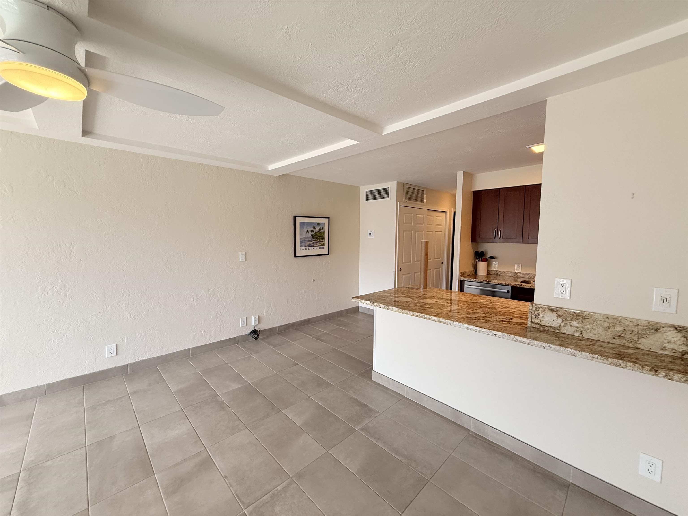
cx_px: 344
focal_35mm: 14
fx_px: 278
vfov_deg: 85.7
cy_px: 258
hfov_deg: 102.1
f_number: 2.2
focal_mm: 2.22
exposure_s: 1/120
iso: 160
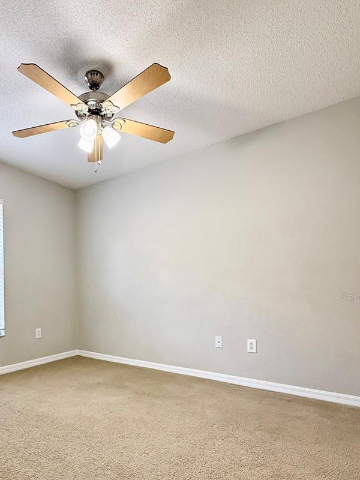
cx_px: 113
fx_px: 291
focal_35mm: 21
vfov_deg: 77.7
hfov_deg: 61.5
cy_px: 296
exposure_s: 1/120
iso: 200
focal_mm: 2.22
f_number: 2.2
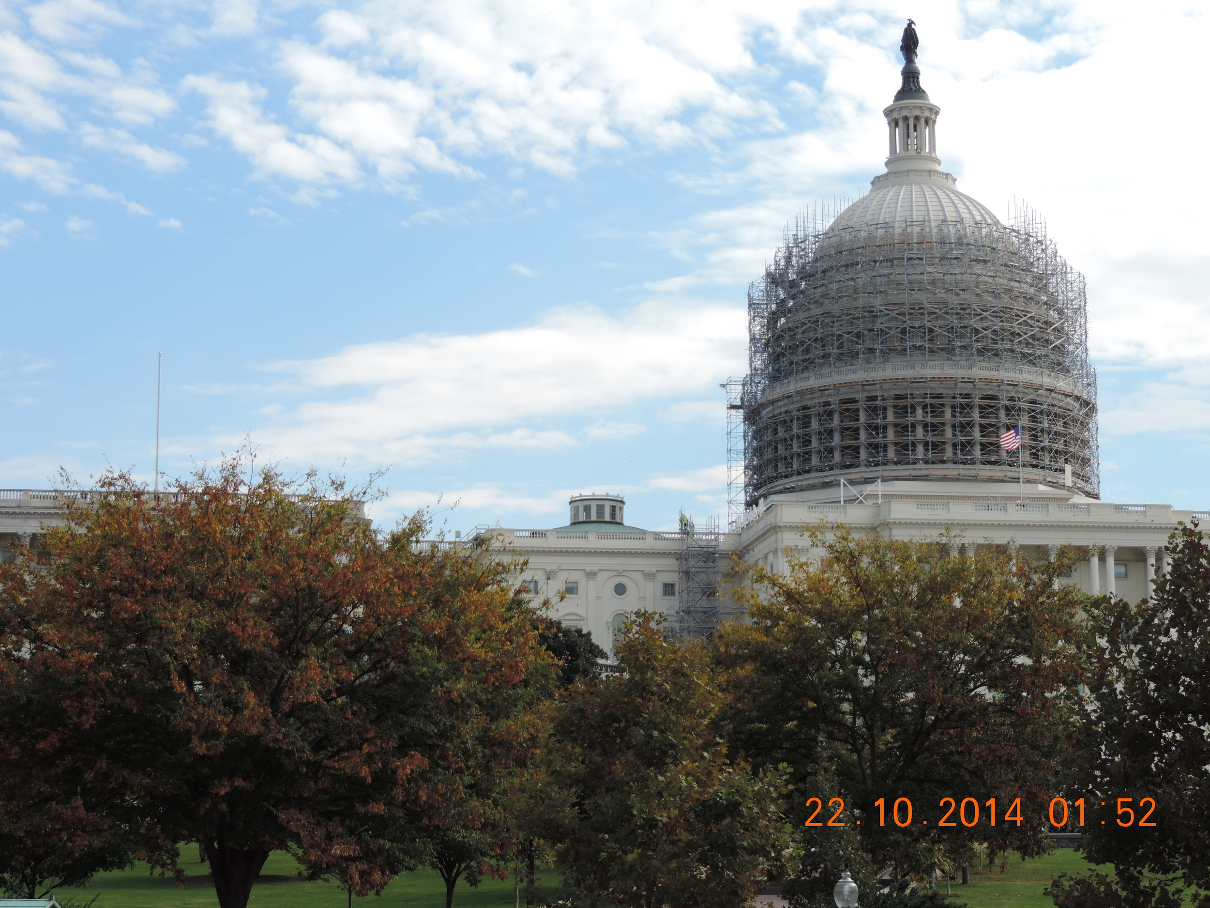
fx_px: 2622
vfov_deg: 19.6
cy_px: 454
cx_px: 605
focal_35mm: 75
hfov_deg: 26.0
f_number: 3.9
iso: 80
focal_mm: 13.3
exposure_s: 1/500
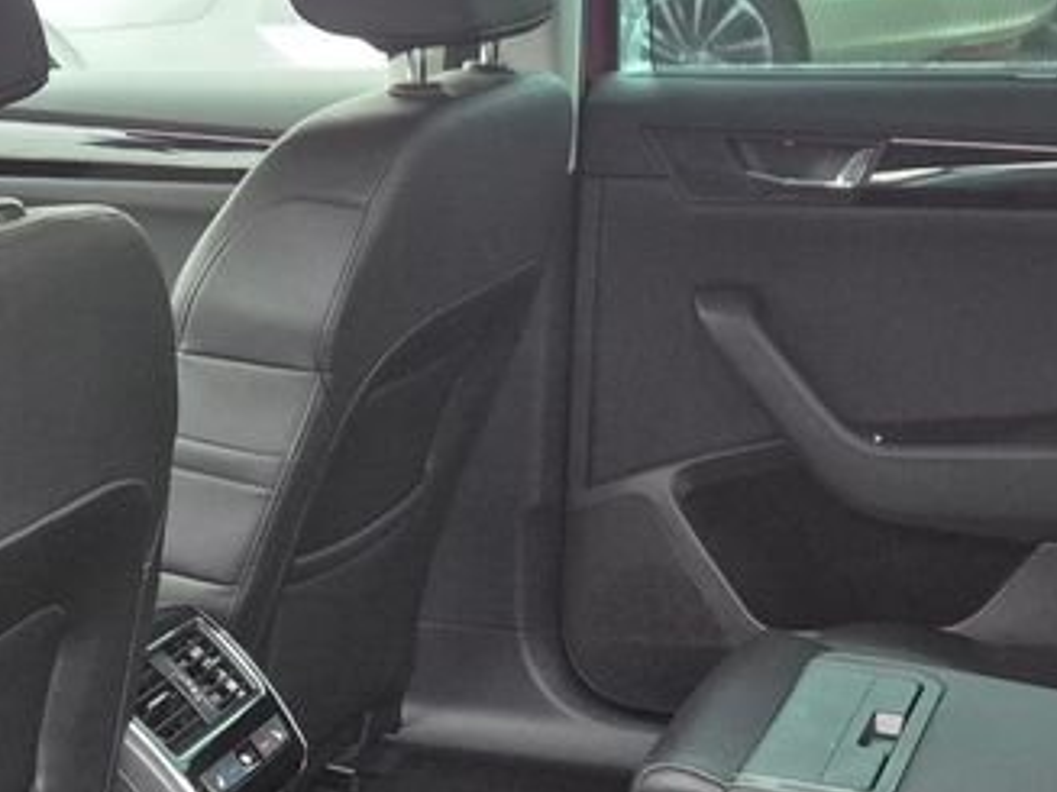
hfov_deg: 27.0
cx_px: 617
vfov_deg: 19.9
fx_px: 2198
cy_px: 769
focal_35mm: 72
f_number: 1.8
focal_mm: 5.4
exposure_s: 1/100
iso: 1000
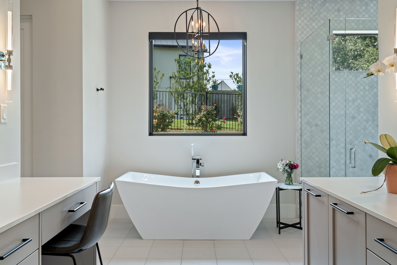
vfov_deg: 41.7
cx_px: 198
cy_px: 132
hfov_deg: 59.5
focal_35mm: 32
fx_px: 347
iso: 250
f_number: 8
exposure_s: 1/8
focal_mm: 31.5
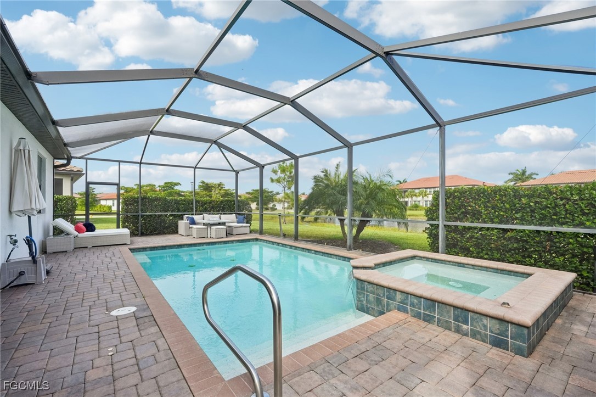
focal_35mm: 16
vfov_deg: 73.7
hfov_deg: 96.8
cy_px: 198
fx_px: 265
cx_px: 298
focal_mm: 16
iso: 400
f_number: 8
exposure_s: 1/800
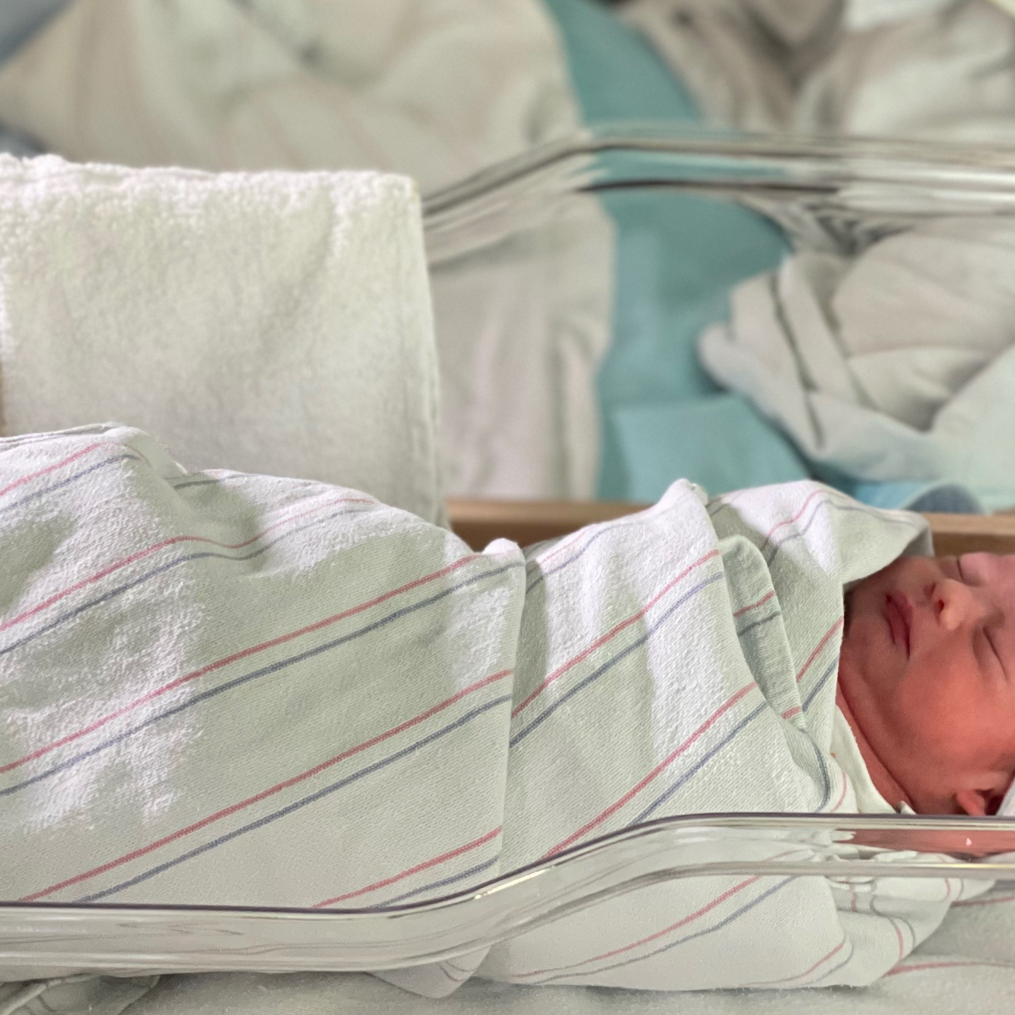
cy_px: 269
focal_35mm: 94
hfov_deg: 18.5
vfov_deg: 18.4
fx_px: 3118
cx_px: 586
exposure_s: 1/122
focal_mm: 6
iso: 250
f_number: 2
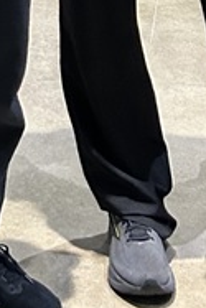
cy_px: -359
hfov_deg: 9.1
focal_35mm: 148
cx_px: -96
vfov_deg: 11.9
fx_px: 1268
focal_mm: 5.7
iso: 500
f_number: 1.5
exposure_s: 1/40
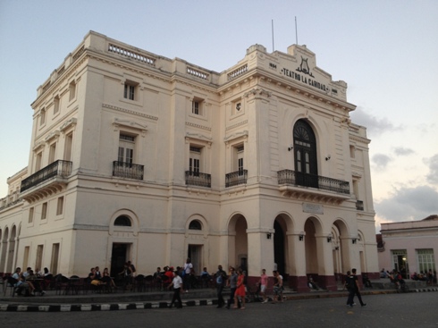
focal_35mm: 35
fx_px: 443
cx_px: 219
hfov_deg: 52.6
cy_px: 164
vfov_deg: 40.7
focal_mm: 4.28
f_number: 2.4
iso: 50
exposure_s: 1/40
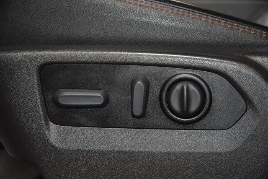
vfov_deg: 13.0
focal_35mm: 105
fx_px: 782
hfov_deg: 19.5
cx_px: 134
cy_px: 90
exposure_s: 1/50
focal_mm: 70
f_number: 4.5
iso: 2000
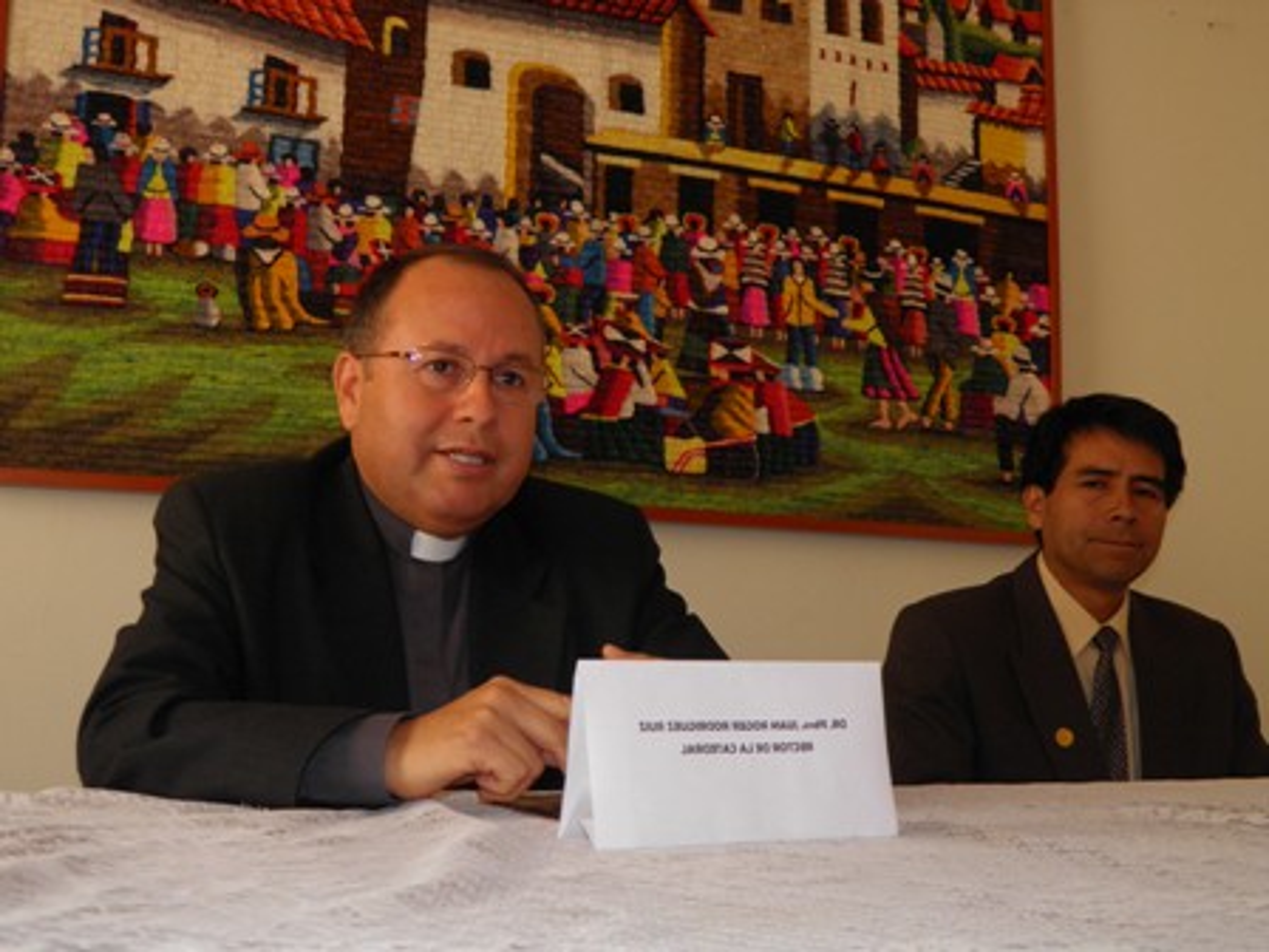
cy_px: 476
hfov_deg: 42.9
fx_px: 1613
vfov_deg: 32.9
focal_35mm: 44
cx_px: 634
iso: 100
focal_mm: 7.9
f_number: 3.3
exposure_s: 1/60
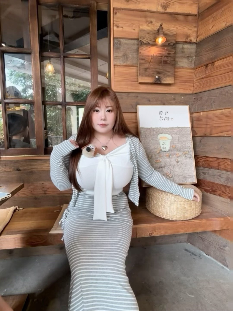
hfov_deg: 53.1
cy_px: 156
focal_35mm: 26
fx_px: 233
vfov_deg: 67.3
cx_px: 116
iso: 125
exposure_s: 1/60
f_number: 1.5
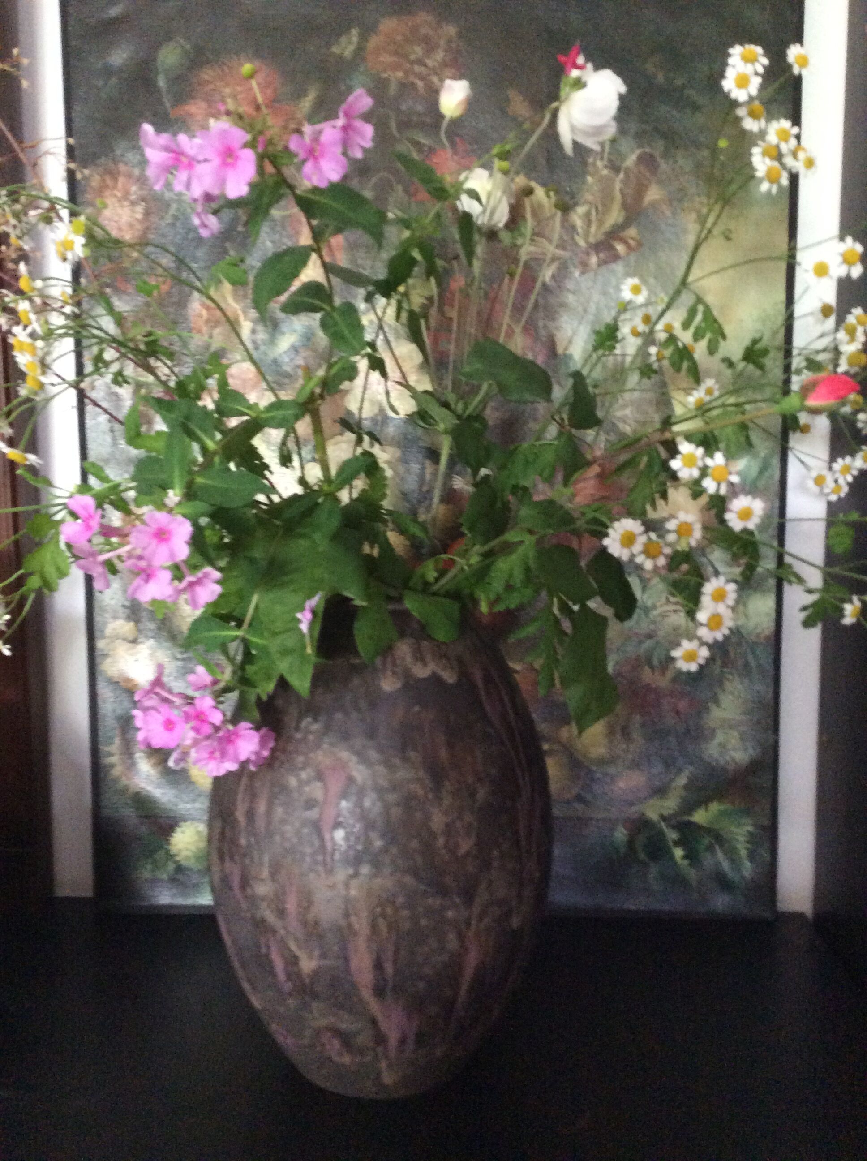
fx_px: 1071
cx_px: 434
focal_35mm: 32
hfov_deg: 44.1
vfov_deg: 56.9
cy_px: 580
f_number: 2.4
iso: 320
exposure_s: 1/20
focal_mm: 3.3
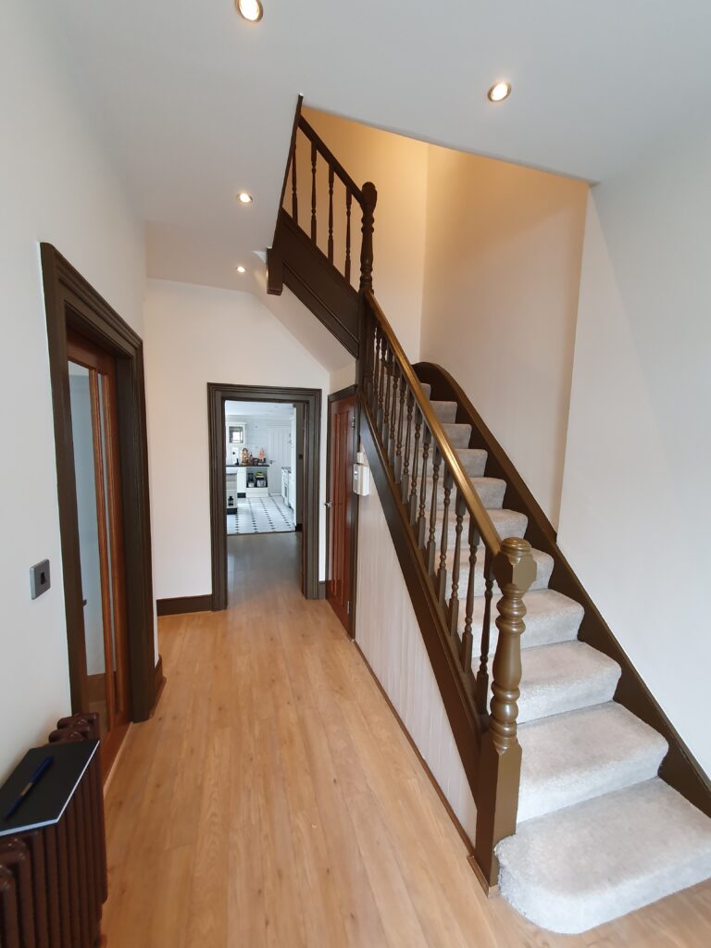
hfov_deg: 89.9
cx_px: 356
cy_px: 474
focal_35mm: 13
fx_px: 356
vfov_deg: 106.2
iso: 200
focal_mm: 1.8
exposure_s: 1/50
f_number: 2.2
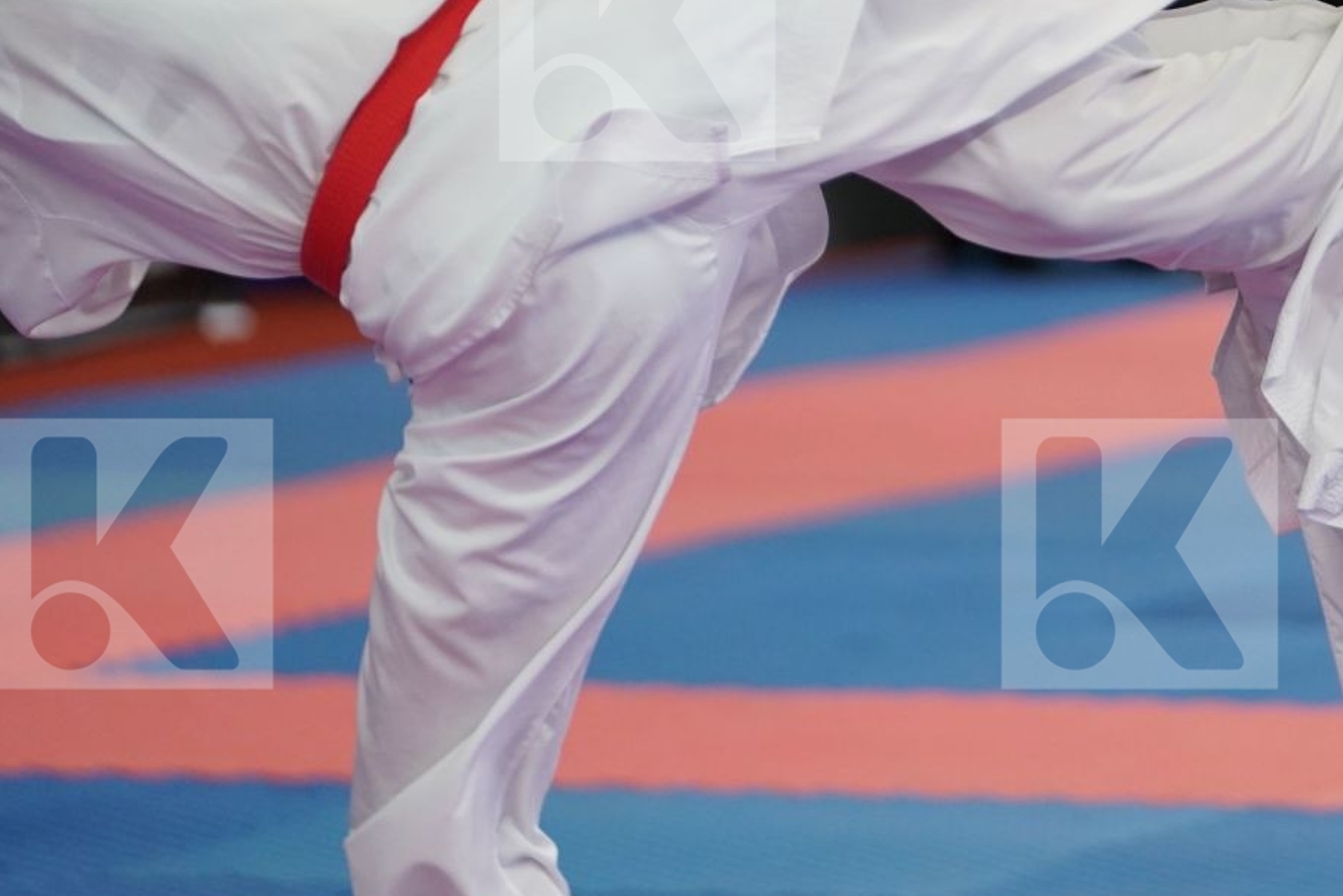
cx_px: 1140
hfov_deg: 6.4
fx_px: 12011
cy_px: 27
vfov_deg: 4.3
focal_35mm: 322
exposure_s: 1/1000
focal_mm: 162
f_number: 2.8
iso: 2000
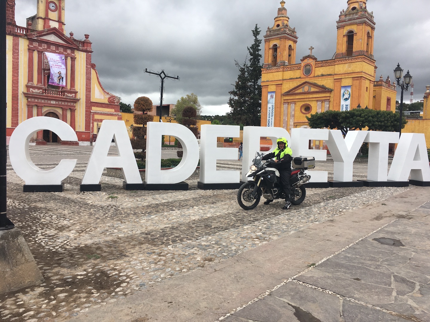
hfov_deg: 61.7
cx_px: 215
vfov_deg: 48.2
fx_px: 360
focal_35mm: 29
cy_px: 161
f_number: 2.2
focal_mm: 4.15
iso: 25
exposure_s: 1/1083
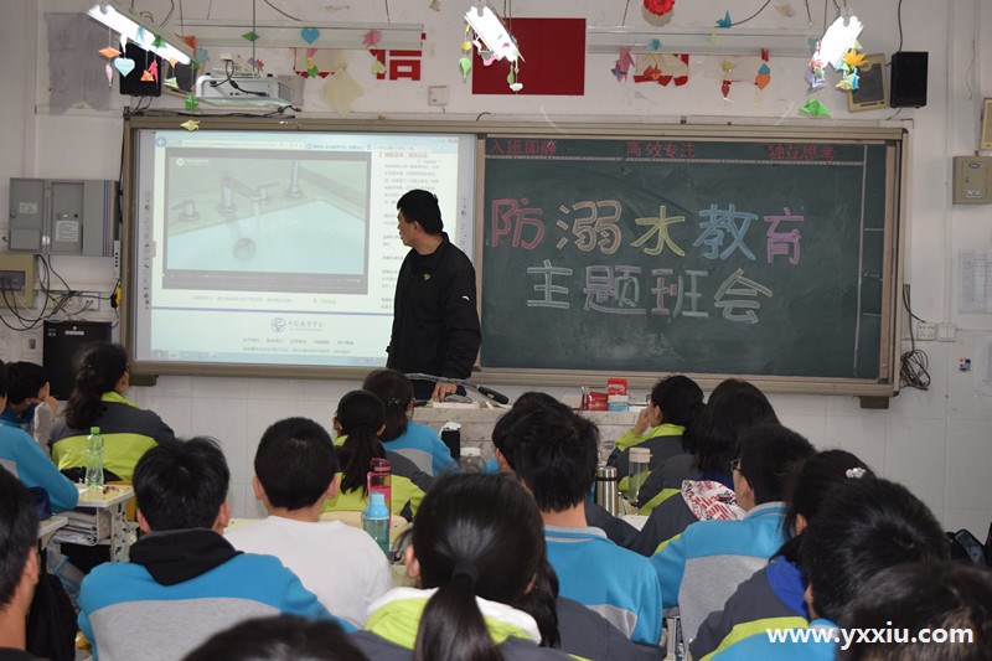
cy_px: 330
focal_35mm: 57
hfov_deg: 35.1
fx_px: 1570
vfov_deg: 23.8
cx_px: 496
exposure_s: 1/100
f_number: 5
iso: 800
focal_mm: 38
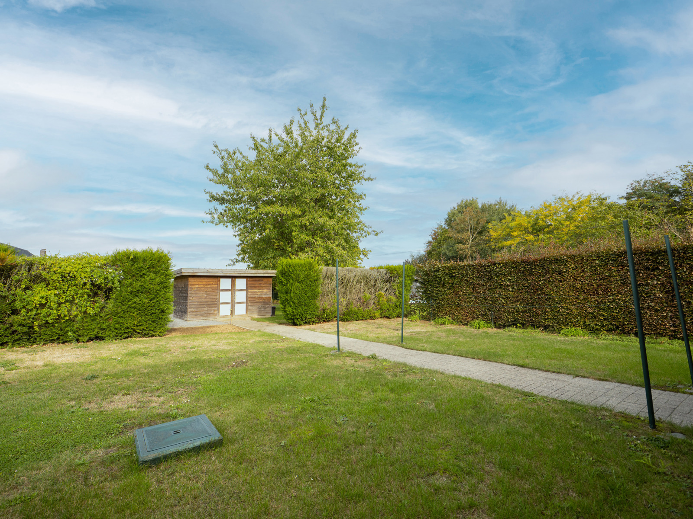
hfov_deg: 94.5
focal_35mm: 16
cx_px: 346
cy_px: 260
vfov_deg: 78.1
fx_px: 320
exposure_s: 1/320
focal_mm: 8
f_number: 4
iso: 200
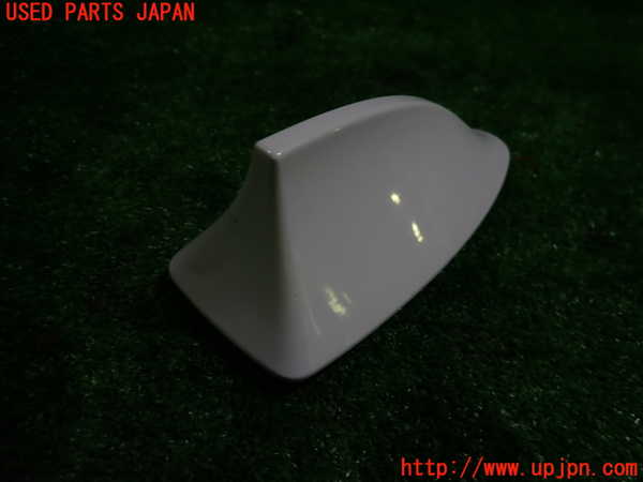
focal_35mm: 25
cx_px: 322
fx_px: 464
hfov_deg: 69.4
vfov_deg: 54.9
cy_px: 241
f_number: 2
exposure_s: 1/100
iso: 100
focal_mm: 4.5
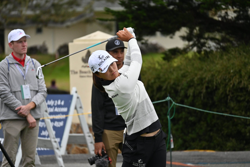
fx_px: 2604
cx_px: 125
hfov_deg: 5.5
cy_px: 84
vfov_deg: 3.7
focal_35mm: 375
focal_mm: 250
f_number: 6.3
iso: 1250
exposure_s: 1/4000
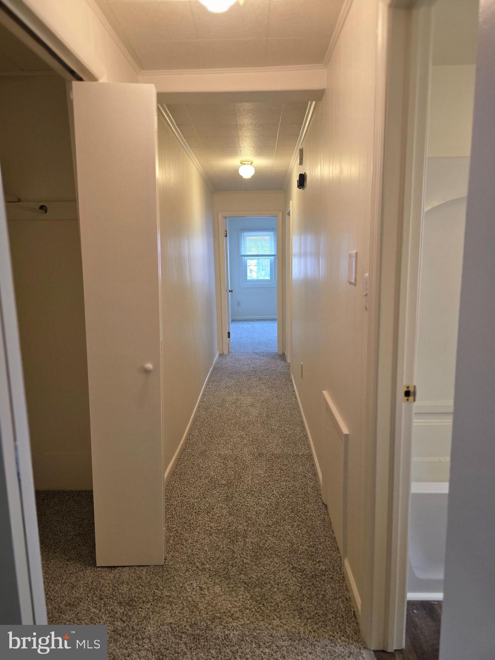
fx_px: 439
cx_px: 248
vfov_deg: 73.9
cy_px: 330
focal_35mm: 23
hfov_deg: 58.9
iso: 250
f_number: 1.7
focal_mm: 6.3
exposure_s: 1/120
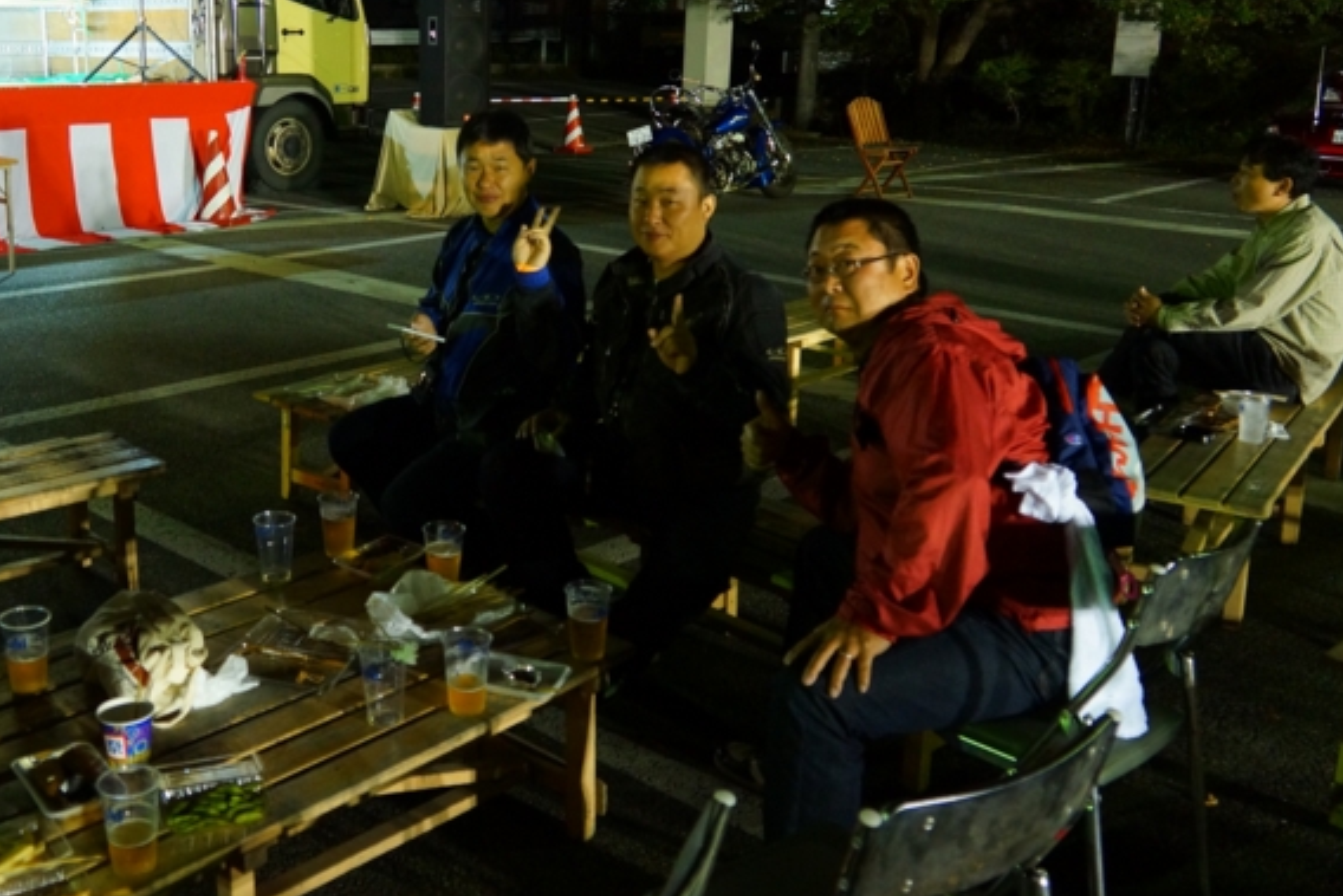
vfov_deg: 34.9
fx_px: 1418
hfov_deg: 50.2
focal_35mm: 38
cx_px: 515
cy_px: 335
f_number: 3.5
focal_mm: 18
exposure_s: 1/20
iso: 1600
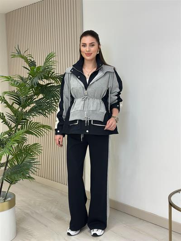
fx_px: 335
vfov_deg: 39.6
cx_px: 90
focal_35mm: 48
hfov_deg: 30.3
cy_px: 120
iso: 64
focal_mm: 6.86
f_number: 1.78
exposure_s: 1/139
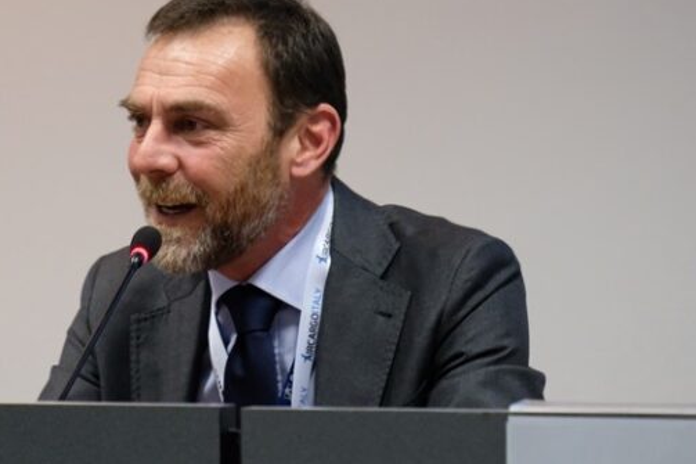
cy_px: 125
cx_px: 196
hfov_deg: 4.5
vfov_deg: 3.0
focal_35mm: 458
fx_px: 8851
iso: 3200
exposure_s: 1/125
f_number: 4.8
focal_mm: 200
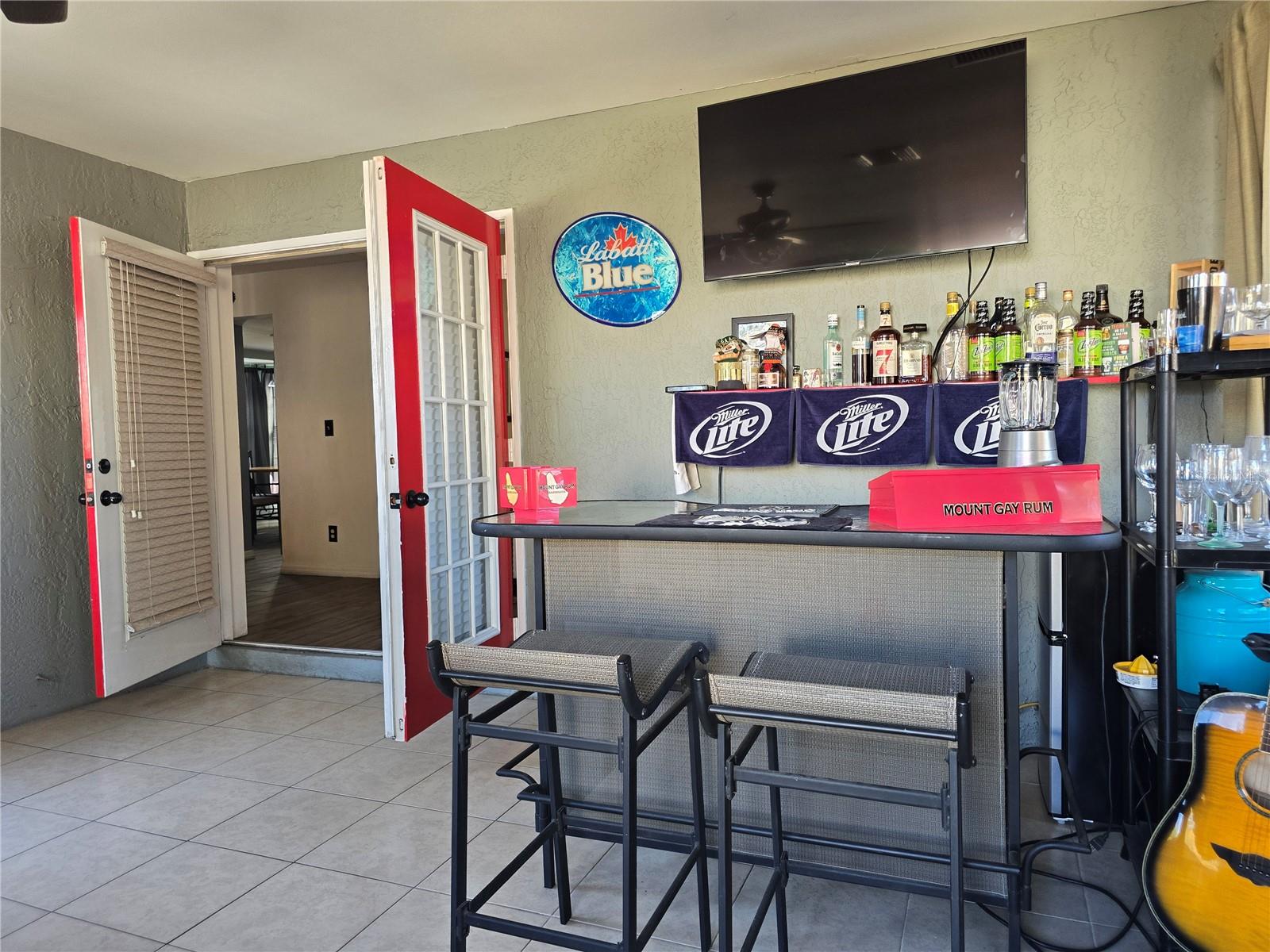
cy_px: 476
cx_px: 635
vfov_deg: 58.9
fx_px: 844
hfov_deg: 73.9
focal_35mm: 23
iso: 250
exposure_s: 1/120
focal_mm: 6.3
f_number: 1.7
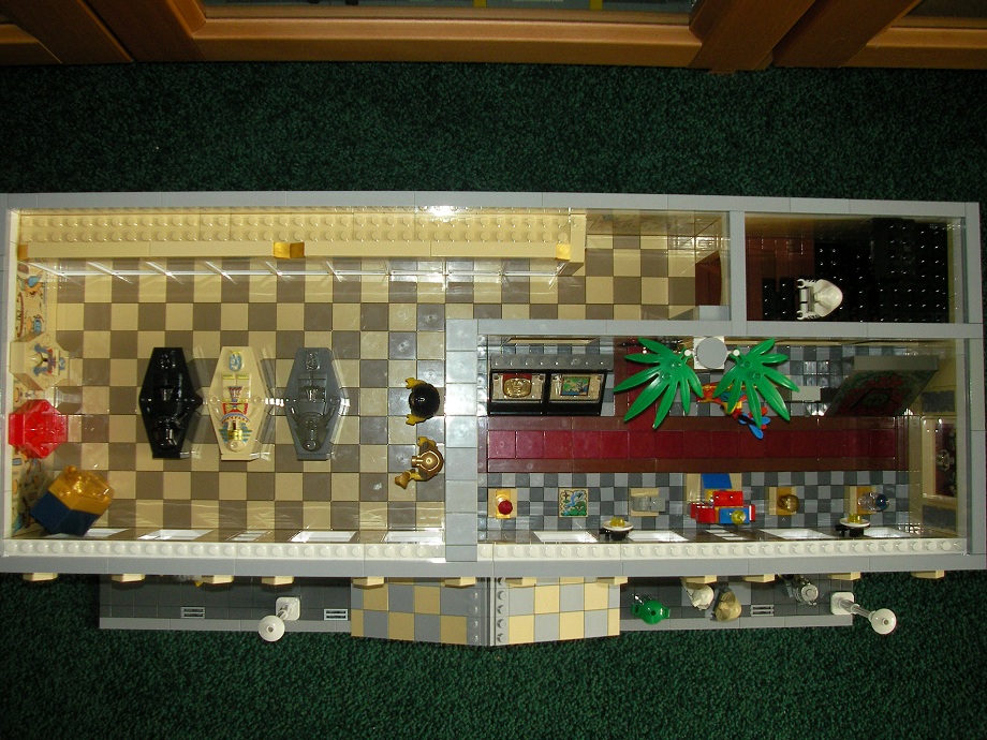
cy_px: 370
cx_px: 494
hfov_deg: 49.0
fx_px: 1083
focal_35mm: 38
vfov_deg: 37.7
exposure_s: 1/30
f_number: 3.3
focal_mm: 6.3
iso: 100
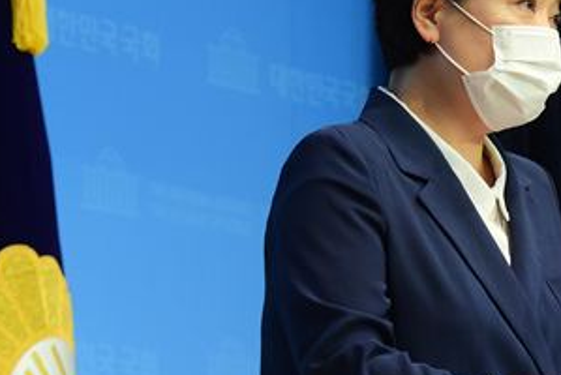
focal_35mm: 278
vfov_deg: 5.0
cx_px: 321
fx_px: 4336
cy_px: 232
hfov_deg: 7.4
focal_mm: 130
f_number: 8
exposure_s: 1/250
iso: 2500
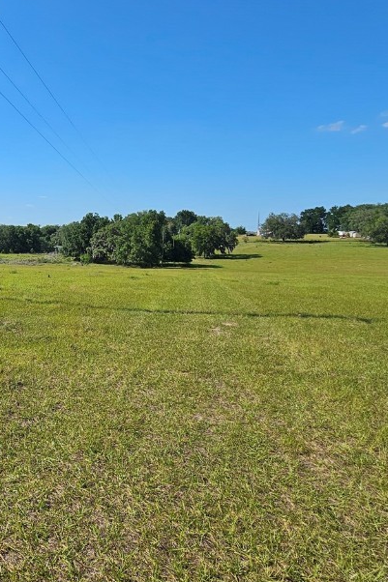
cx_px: -10
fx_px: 372
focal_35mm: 23
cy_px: 277
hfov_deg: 45.4
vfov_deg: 76.1
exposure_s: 1/3512
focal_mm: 2.2
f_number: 2.2
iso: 50
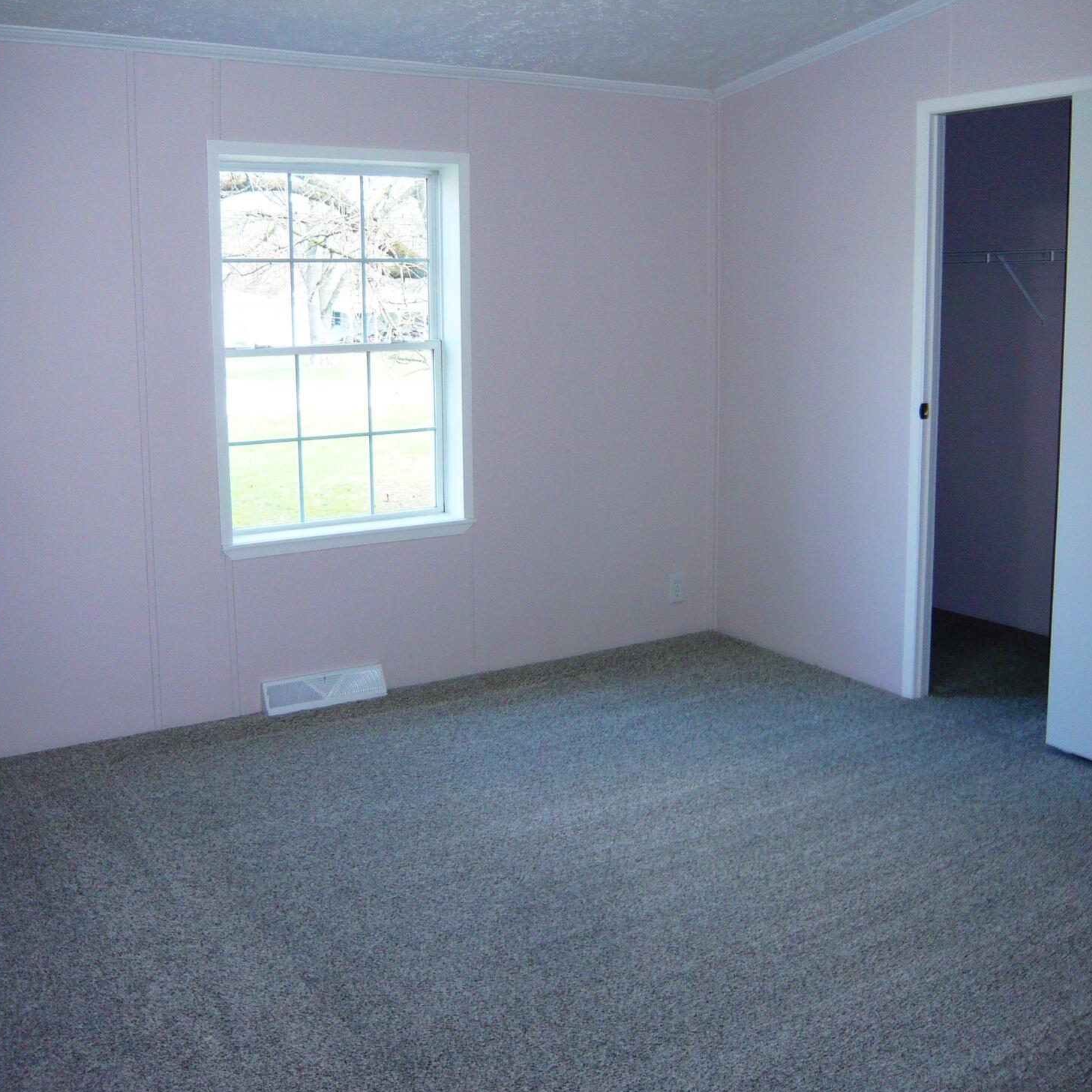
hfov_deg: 48.4
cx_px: 554
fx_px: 1213
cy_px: 458
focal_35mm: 34
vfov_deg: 48.3
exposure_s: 1/30
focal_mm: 4.6
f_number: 2.8
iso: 100
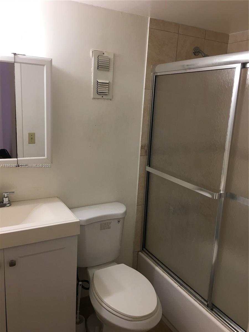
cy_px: 166
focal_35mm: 29
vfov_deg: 61.7
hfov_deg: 48.2
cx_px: 124
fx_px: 278
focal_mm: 4.15
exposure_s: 1/15
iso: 25
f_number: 2.2
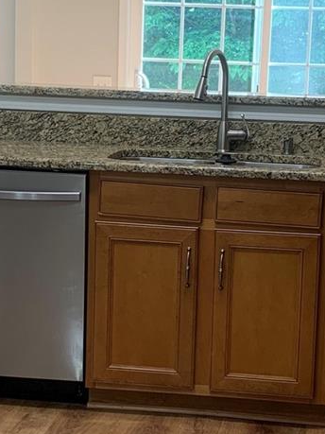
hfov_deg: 16.9
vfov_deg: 22.5
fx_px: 1090
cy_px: 233
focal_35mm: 87
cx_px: 203
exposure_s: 1/61
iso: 50
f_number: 1.8
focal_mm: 4.25
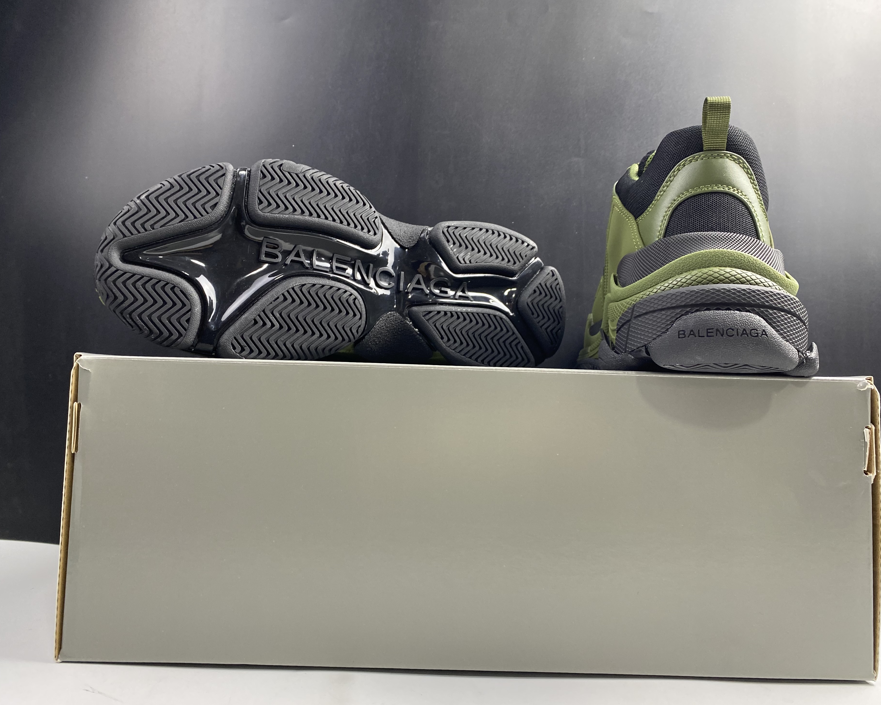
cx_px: 456
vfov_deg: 51.5
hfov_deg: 62.2
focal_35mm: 28
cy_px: 357
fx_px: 730
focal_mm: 4.25
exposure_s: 1/50
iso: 100
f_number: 1.8
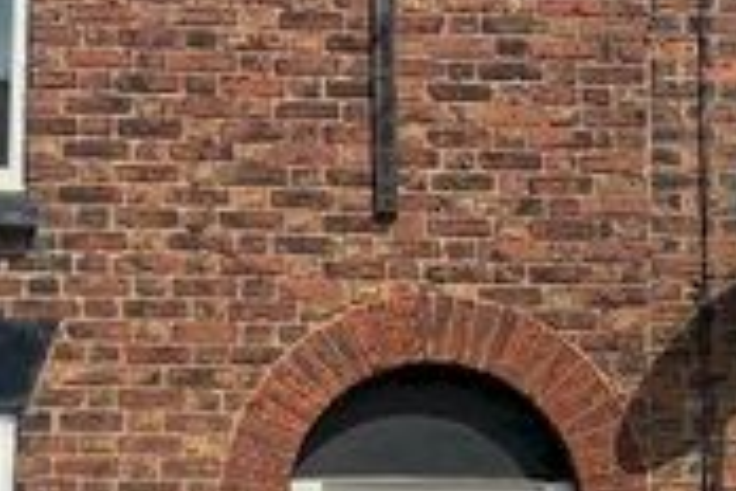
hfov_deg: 18.8
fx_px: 2228
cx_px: 381
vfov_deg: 12.5
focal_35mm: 109
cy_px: 417
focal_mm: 4.25
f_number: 1.8
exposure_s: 1/3205
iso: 32
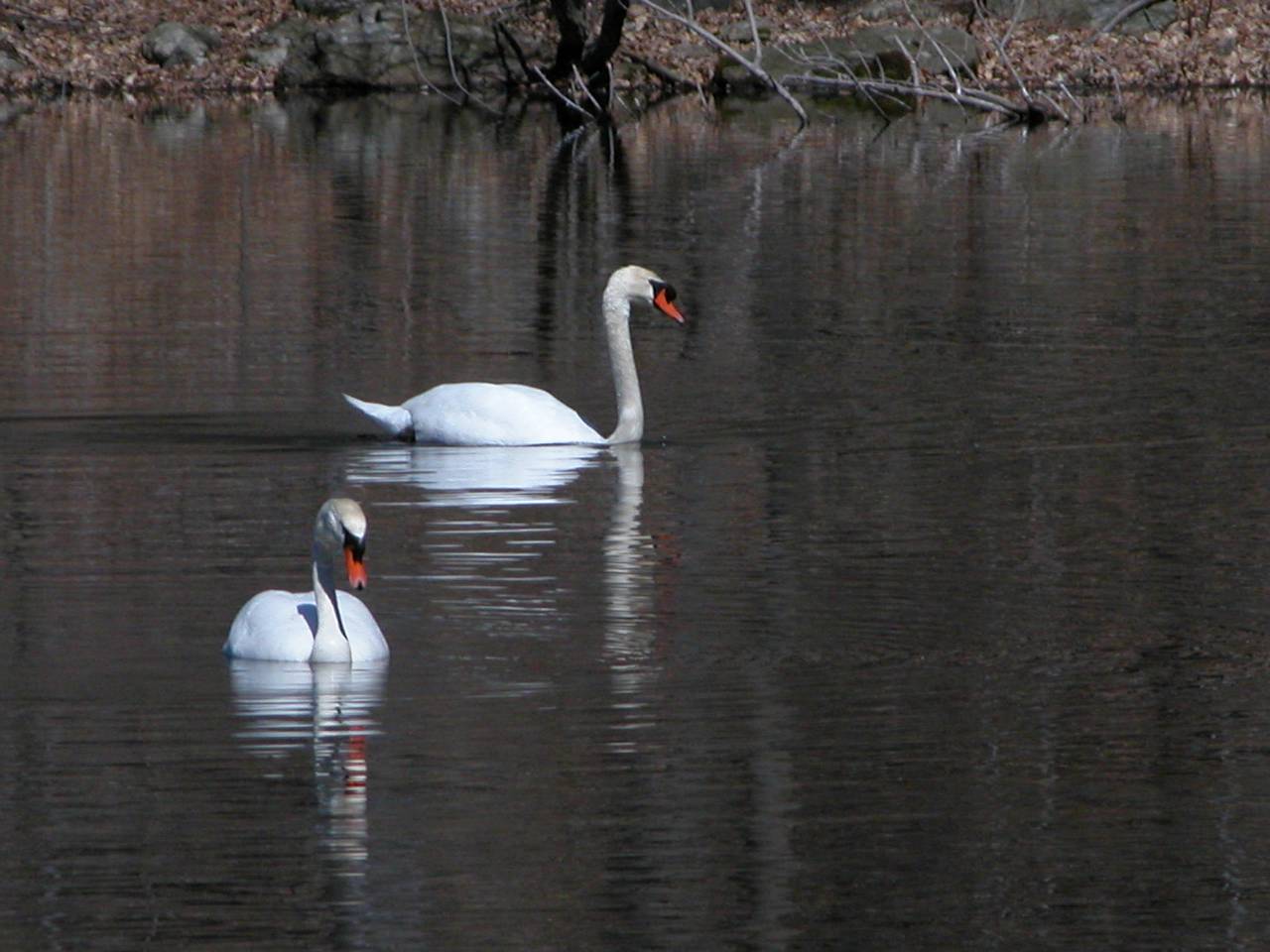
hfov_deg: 7.1
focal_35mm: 280
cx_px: 635
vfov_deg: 5.3
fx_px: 10273
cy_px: 476
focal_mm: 71.2
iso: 100
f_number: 4.2
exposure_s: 1/1779
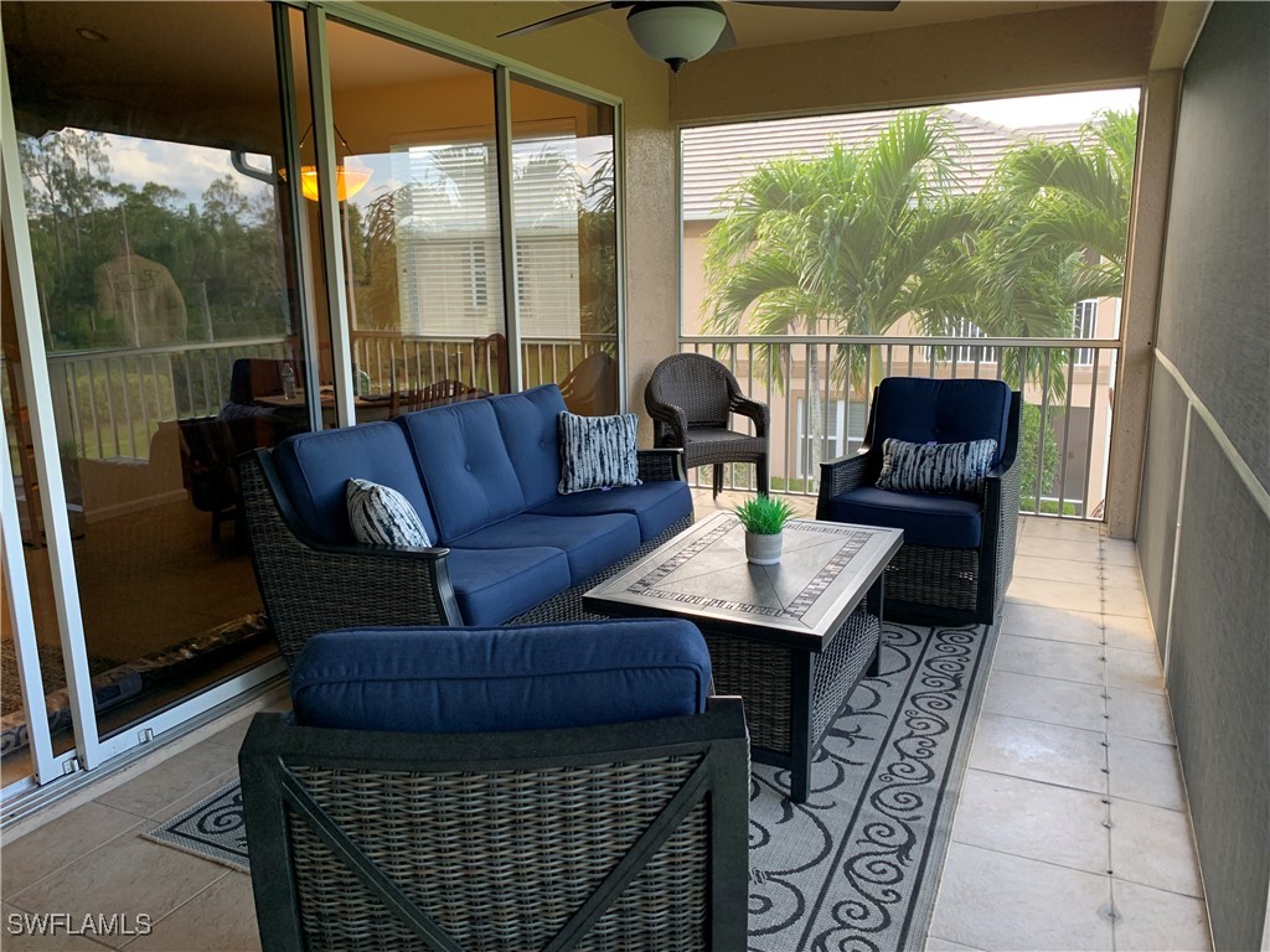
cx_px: 635
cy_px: 476
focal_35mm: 26
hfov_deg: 67.3
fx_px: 954
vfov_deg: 53.1
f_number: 1.8
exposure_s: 1/104
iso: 100
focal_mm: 4.25
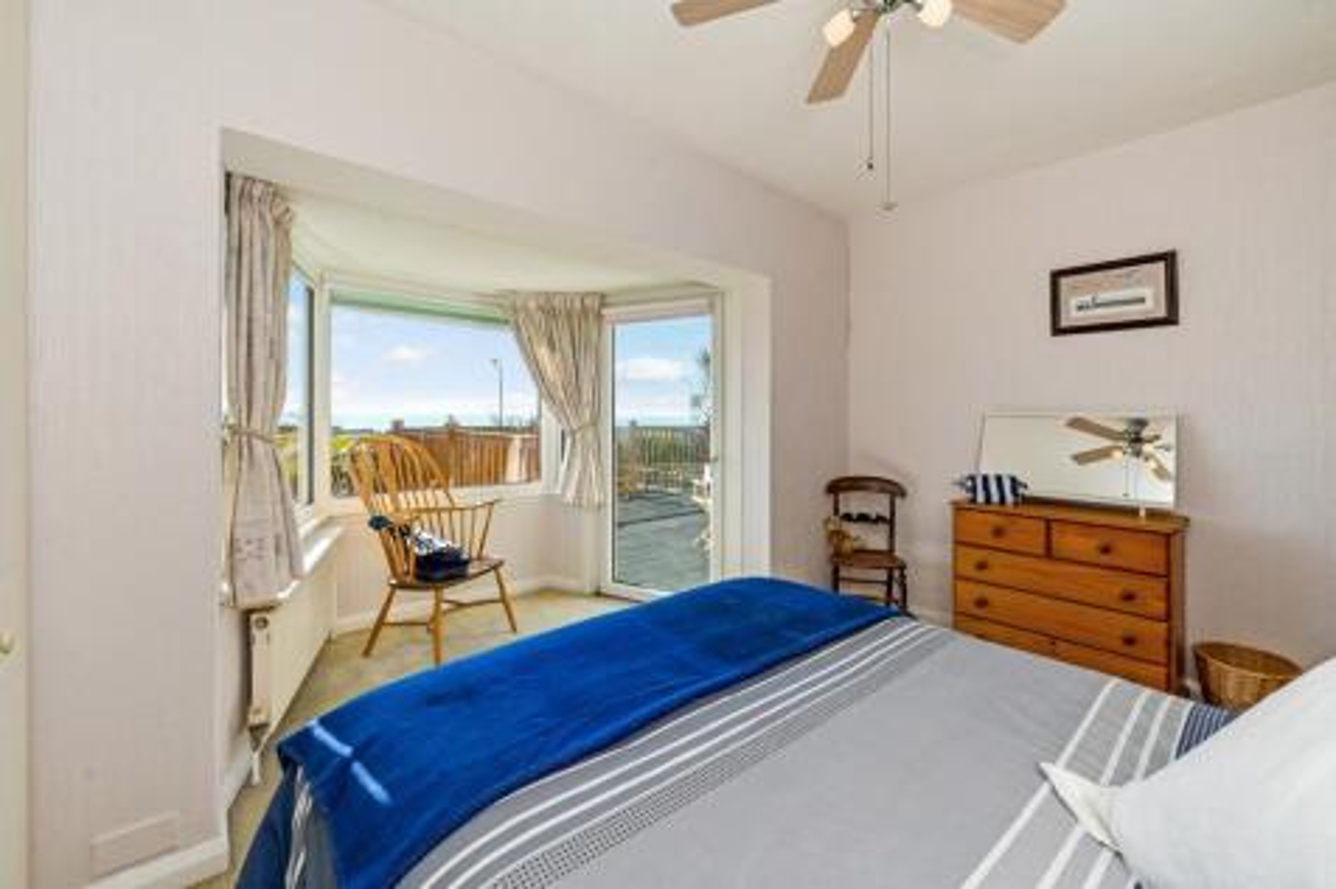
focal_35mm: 14
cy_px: 444
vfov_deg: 81.2
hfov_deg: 104.3
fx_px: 519
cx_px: 668
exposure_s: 1/200
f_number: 14
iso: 400
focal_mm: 14
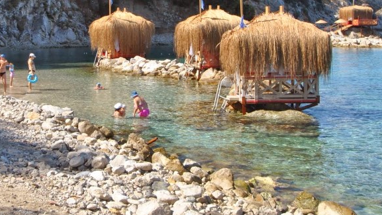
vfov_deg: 16.0
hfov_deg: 28.0
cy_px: 42
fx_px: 760
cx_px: 123
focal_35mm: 75
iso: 100
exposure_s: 1/200
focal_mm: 24
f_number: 7.1
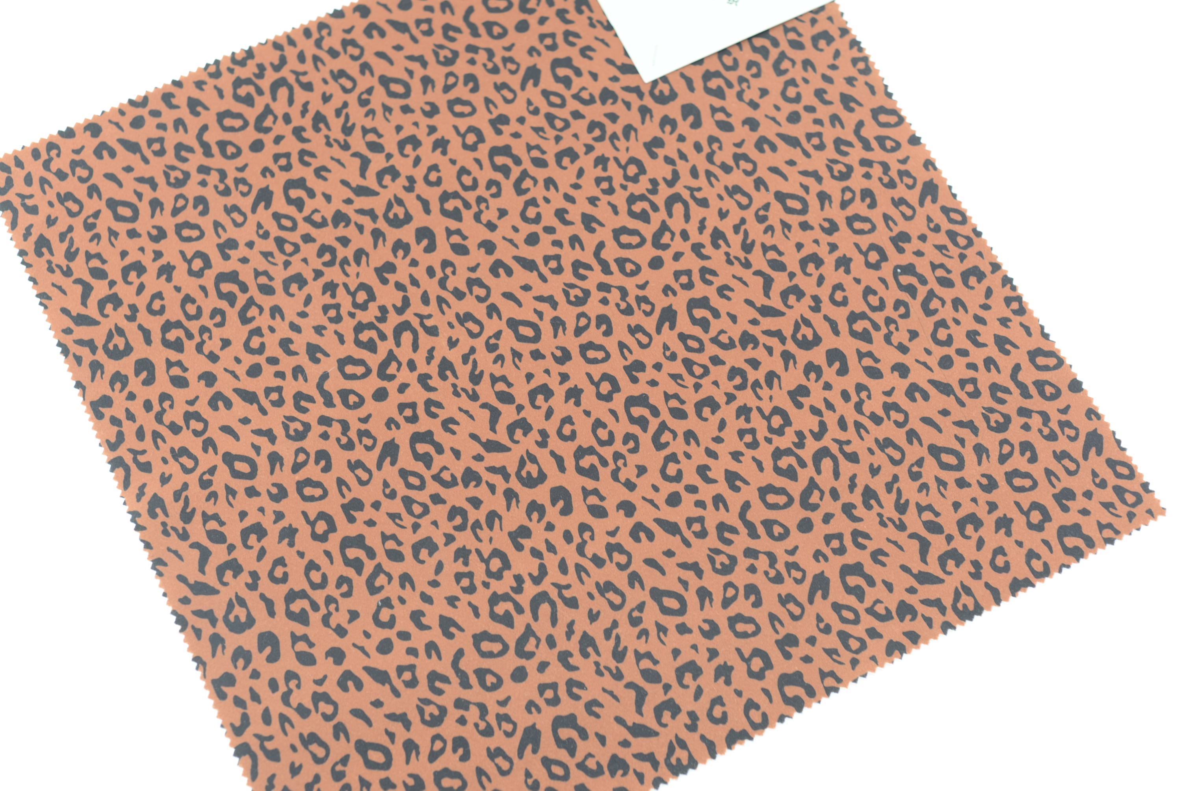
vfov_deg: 27.0
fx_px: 1646
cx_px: 592
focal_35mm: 50
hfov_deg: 39.6
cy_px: 396
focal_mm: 50
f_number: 3.5
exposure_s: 1/60
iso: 100
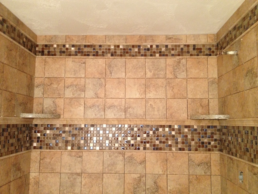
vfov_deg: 40.7
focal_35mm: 35
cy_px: 97
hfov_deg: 52.6
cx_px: 129
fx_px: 261
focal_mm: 4.28
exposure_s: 1/20
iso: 250
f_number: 2.4
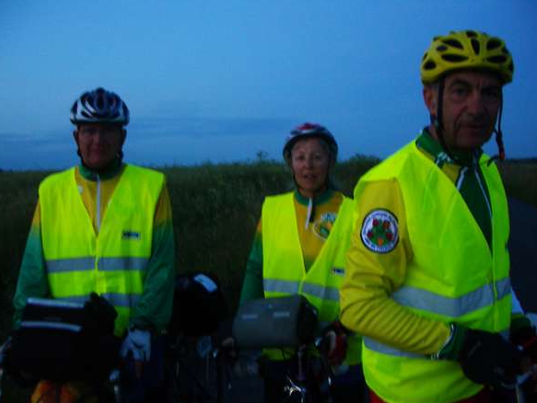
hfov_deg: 51.3
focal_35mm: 36
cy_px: 204
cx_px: 273
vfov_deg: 39.7
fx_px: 559
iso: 200
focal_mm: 5.8
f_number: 2.6
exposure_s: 1/8
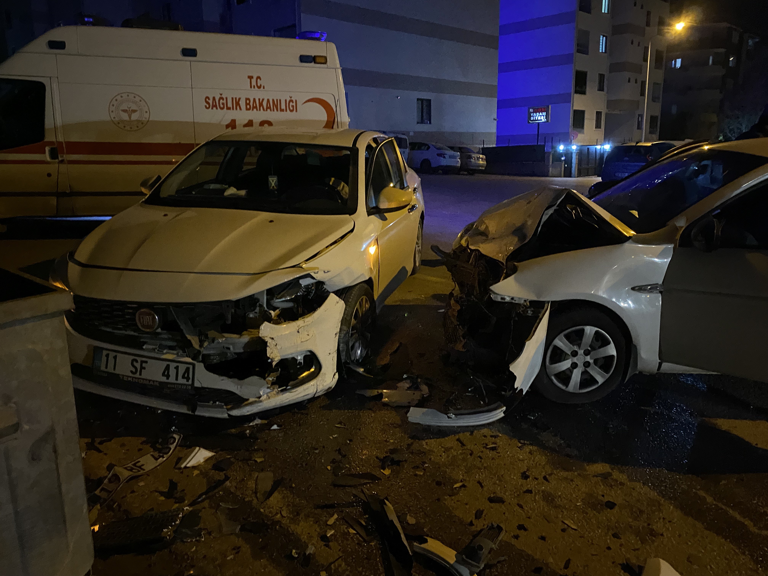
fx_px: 577
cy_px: 288
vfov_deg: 53.1
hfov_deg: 67.3
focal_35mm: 26
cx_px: 384
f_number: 1.8
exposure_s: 1/17
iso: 1600
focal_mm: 4.25
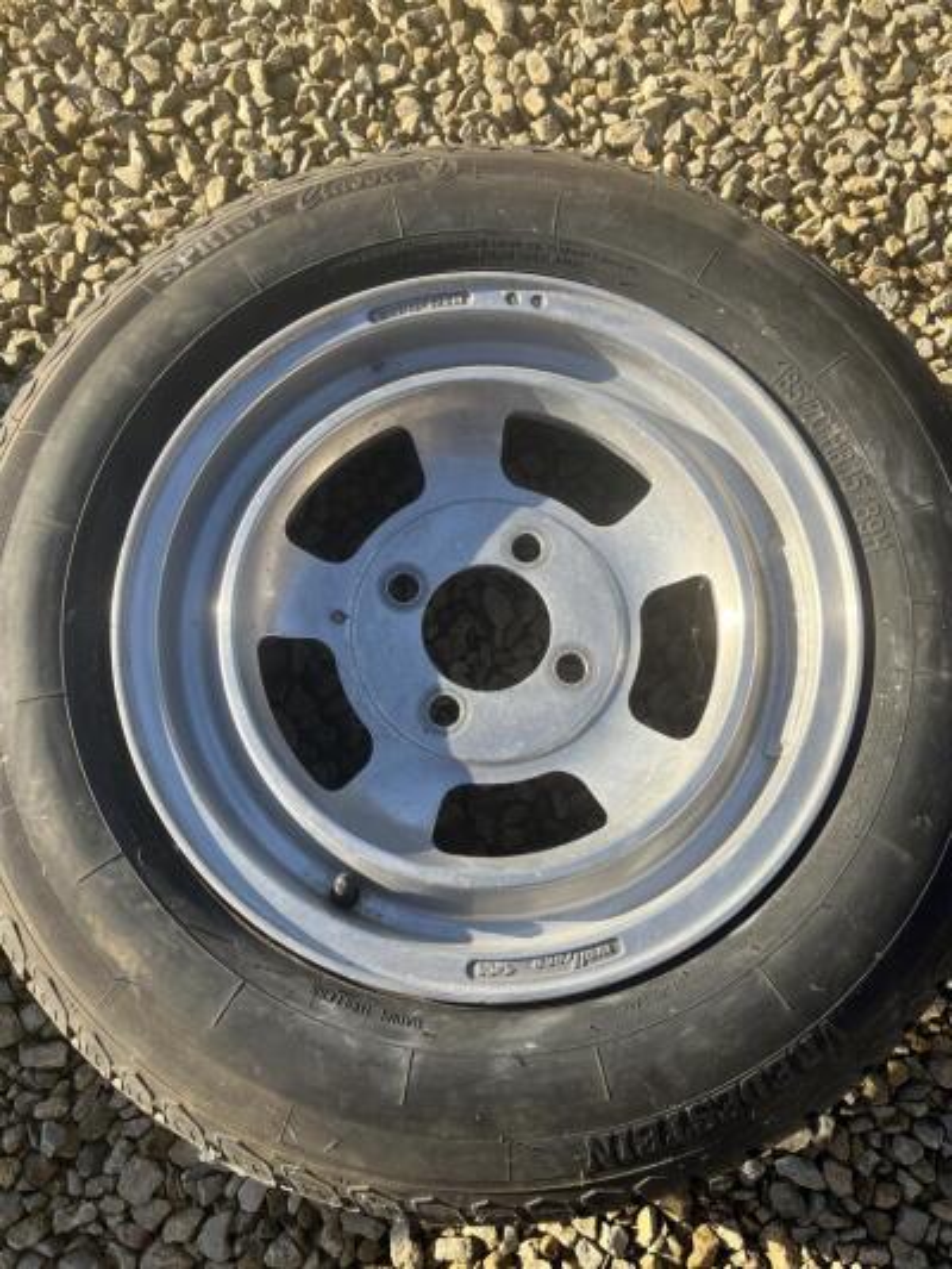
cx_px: 476
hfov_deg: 53.1
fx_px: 953
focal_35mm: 26
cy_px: 634
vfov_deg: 67.3
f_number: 1.6
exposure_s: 1/1075
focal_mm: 5.1
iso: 50
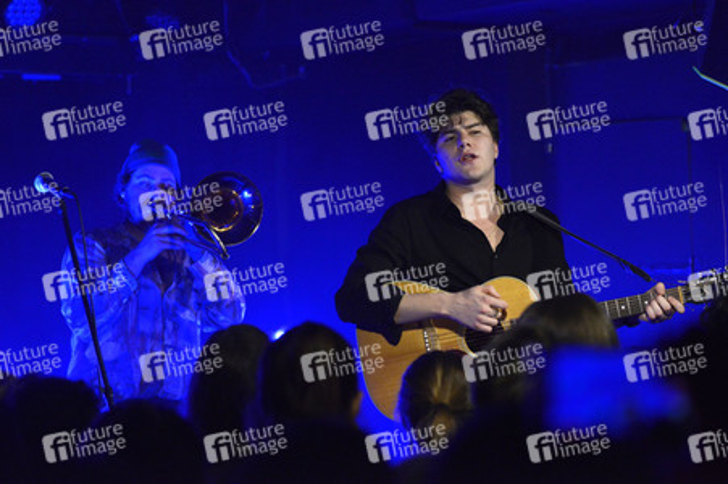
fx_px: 1576
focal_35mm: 78
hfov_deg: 26.0
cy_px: 242
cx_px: 364
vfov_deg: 17.5
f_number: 2.8
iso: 6400
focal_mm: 78
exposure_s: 1/250
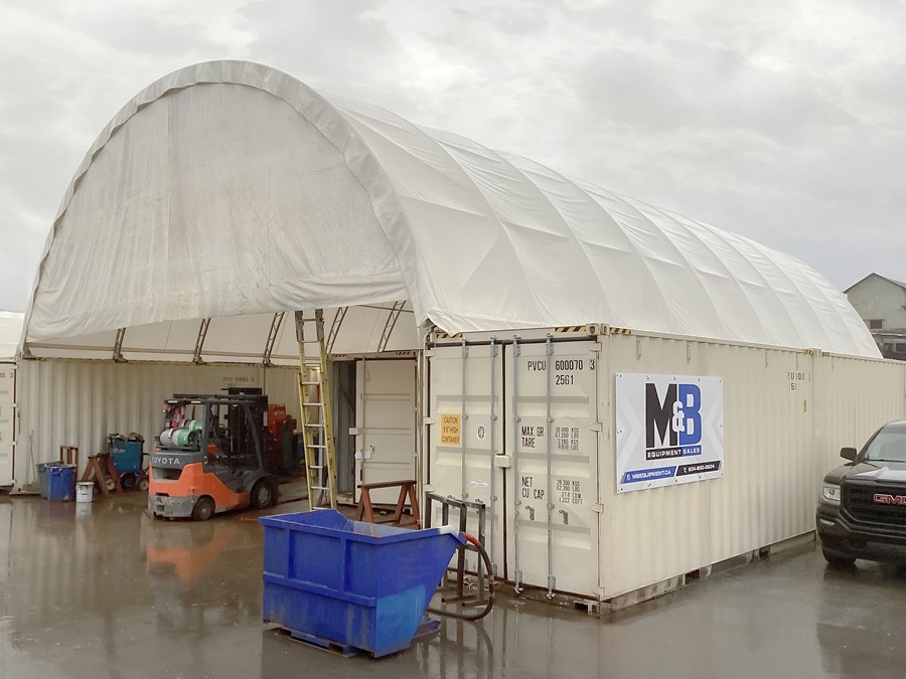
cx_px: 453
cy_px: 340
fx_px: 811
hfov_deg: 58.4
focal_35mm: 31
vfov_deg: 45.4
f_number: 2.4
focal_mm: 3.3
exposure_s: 1/120
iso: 80
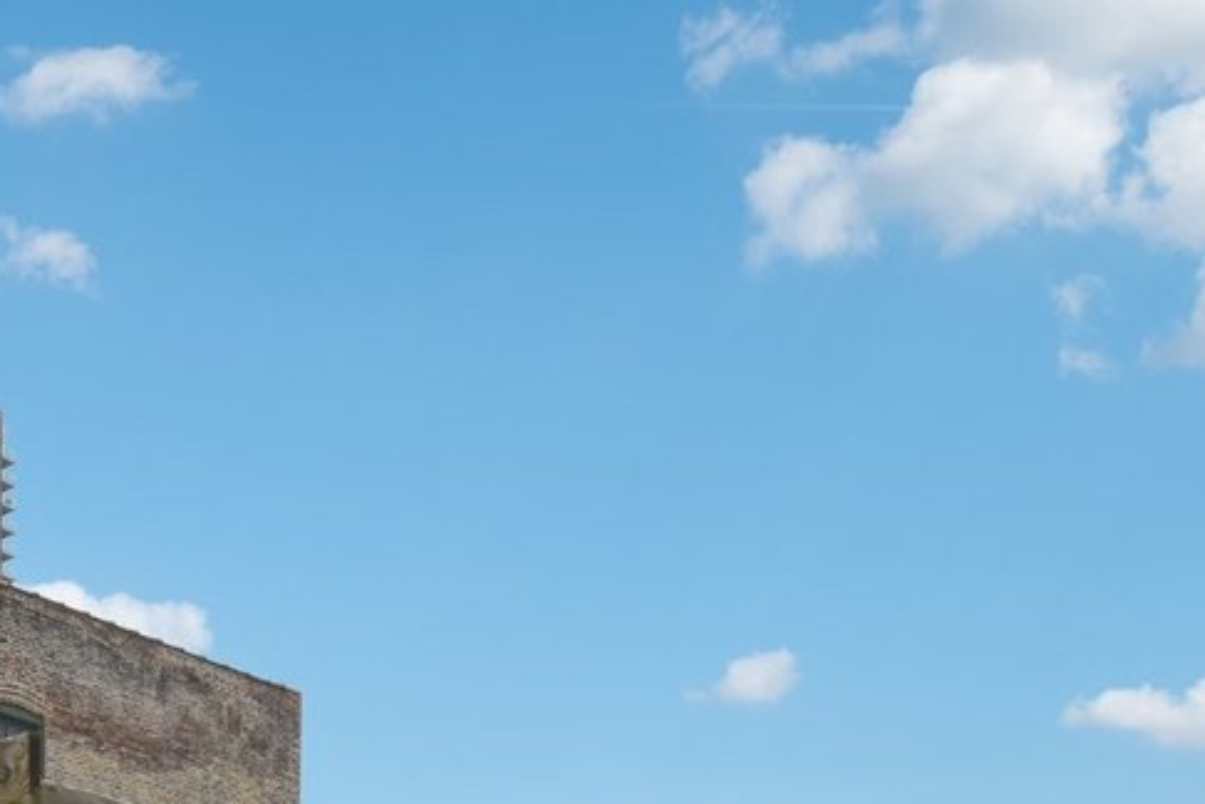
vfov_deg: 21.7
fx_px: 1673
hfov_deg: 35.2
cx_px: -50
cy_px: 1258
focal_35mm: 50
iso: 400
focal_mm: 10
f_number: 8
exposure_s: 1/250
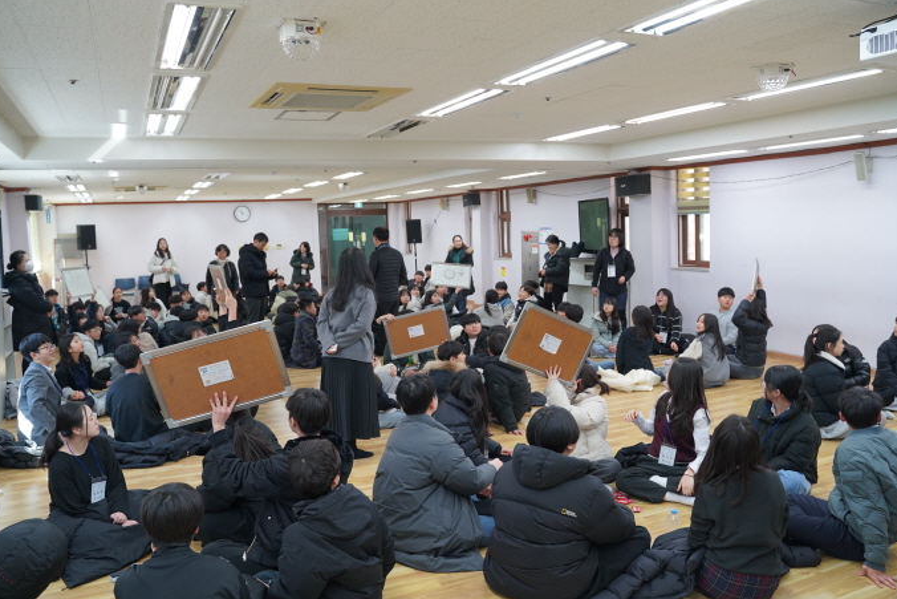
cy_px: 294
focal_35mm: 29
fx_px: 723
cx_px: 458
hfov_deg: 63.6
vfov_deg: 45.0
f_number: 4
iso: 1000
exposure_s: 1/160
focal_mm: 28
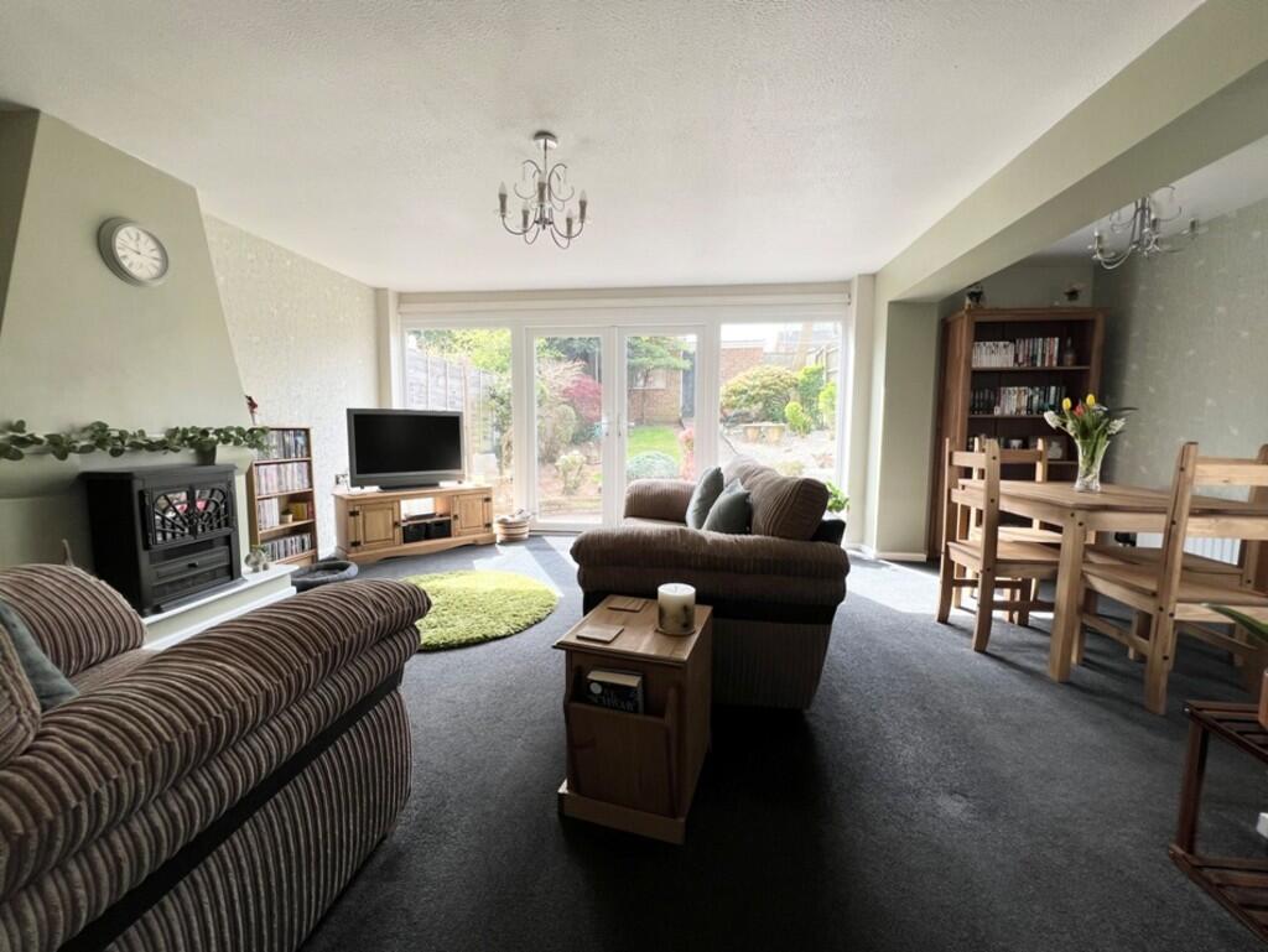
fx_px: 476
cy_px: 476
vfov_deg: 90.0
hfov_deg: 106.2
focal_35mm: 13
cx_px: 634
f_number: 1.8
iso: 32
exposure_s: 1/155
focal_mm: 1.57
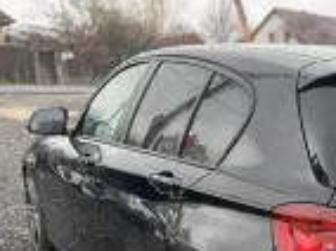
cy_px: 258
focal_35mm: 61
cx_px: 345
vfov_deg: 22.9
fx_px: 591
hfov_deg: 29.4
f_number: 1.78
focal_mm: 6.76
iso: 100
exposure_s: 1/722
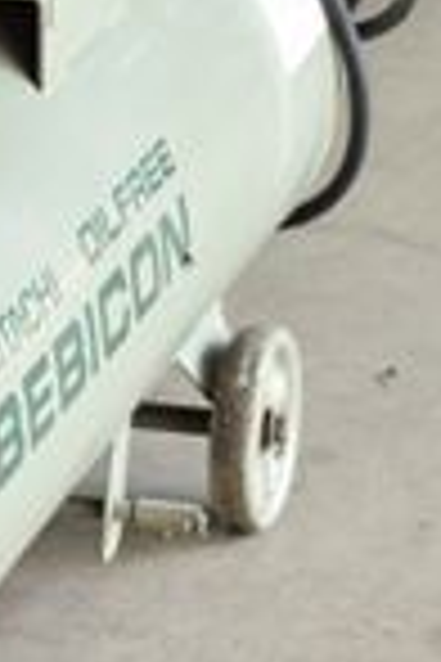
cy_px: 203
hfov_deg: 4.8
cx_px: -364
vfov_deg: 7.3
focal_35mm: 281
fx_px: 5157
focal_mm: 55
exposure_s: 1/500
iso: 1250
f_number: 6.3
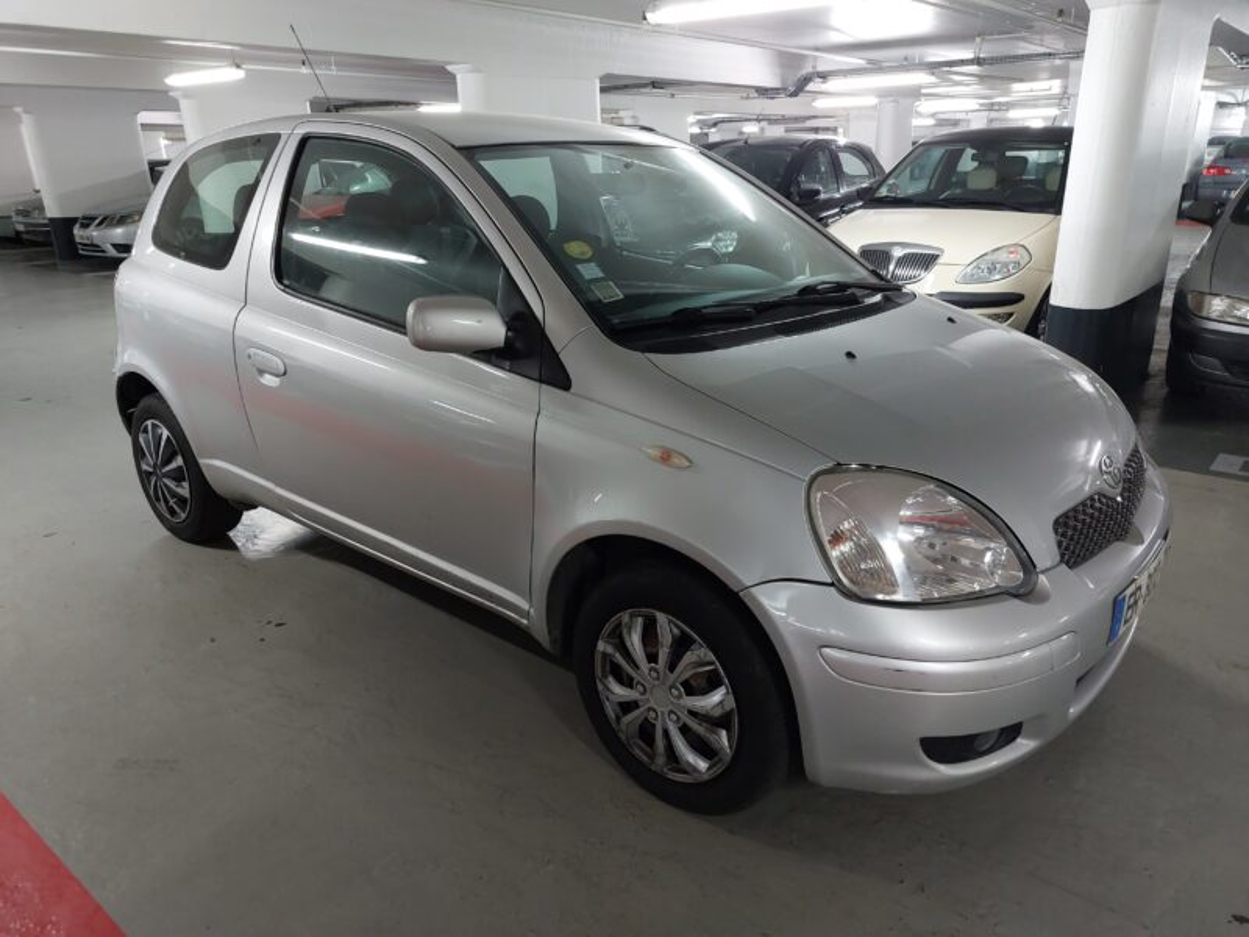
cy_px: 468
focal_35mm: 25
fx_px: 902
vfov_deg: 54.9
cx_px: 624
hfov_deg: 69.4
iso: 400
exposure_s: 1/40
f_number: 1.8
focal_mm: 5.23
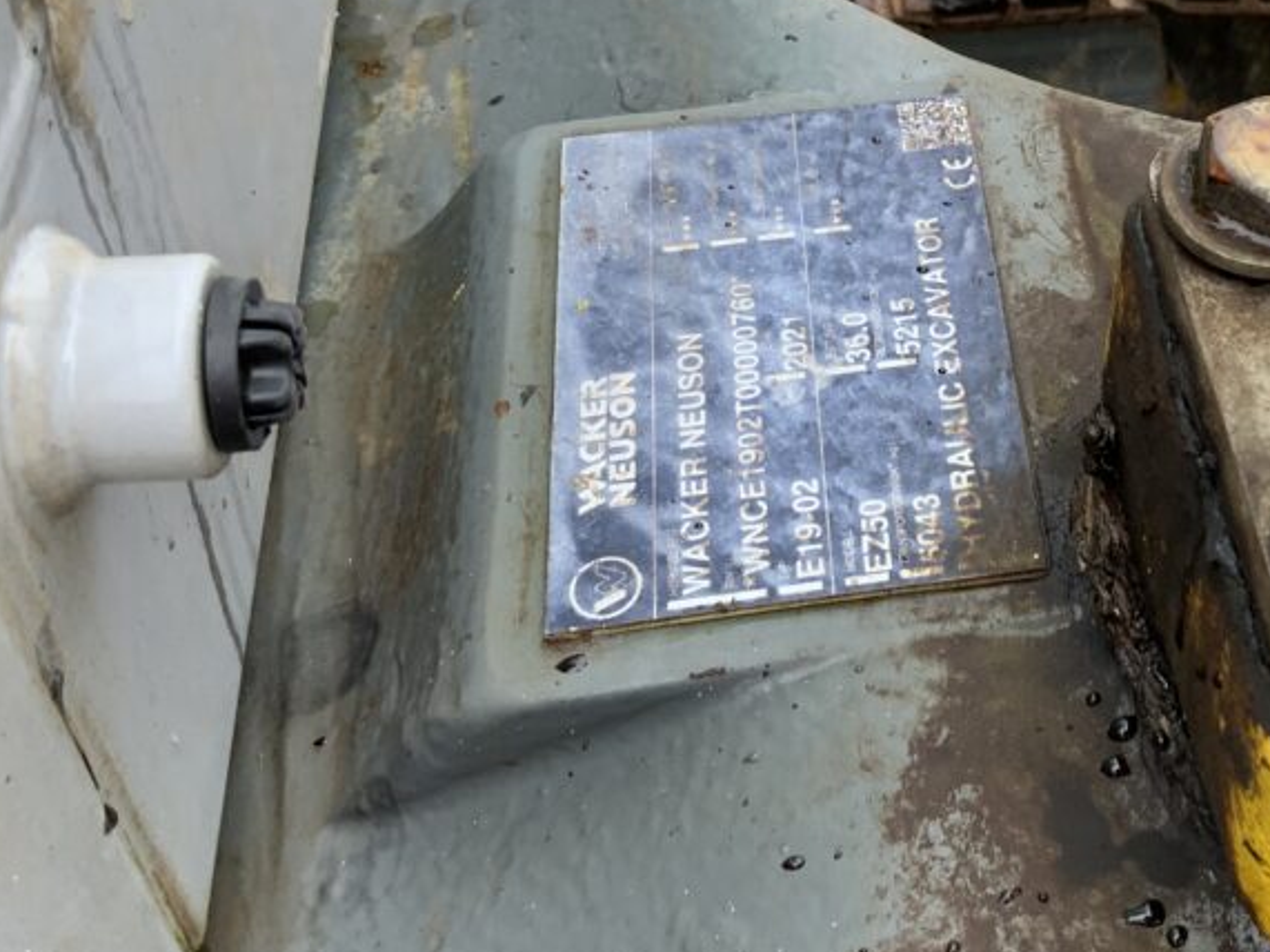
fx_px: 1907
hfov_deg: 35.8
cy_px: 256
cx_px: 985
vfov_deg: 27.7
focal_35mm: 52
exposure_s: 1/122
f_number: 1.8
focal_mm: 3
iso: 32
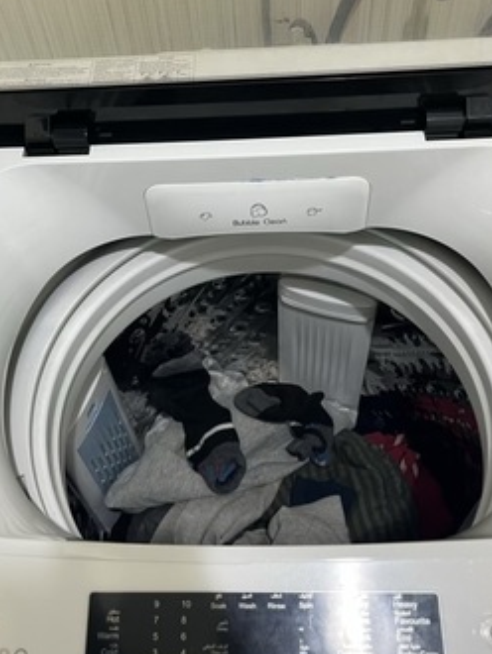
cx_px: 225
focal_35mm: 36
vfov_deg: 51.3
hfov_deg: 39.7
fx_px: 681
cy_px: 304
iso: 80
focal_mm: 5.1
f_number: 1.6
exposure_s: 1/60
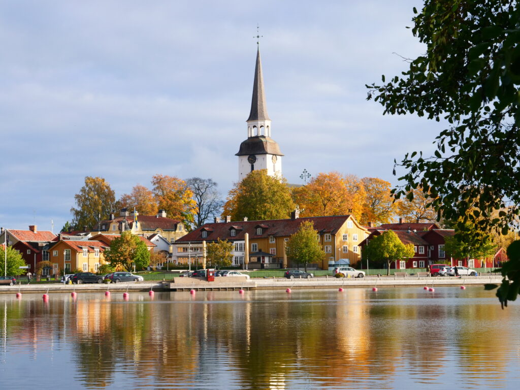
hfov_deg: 24.4
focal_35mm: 80
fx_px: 1202
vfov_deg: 18.4
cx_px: 260
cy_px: 195
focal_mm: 40
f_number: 11
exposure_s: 1/250
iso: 400
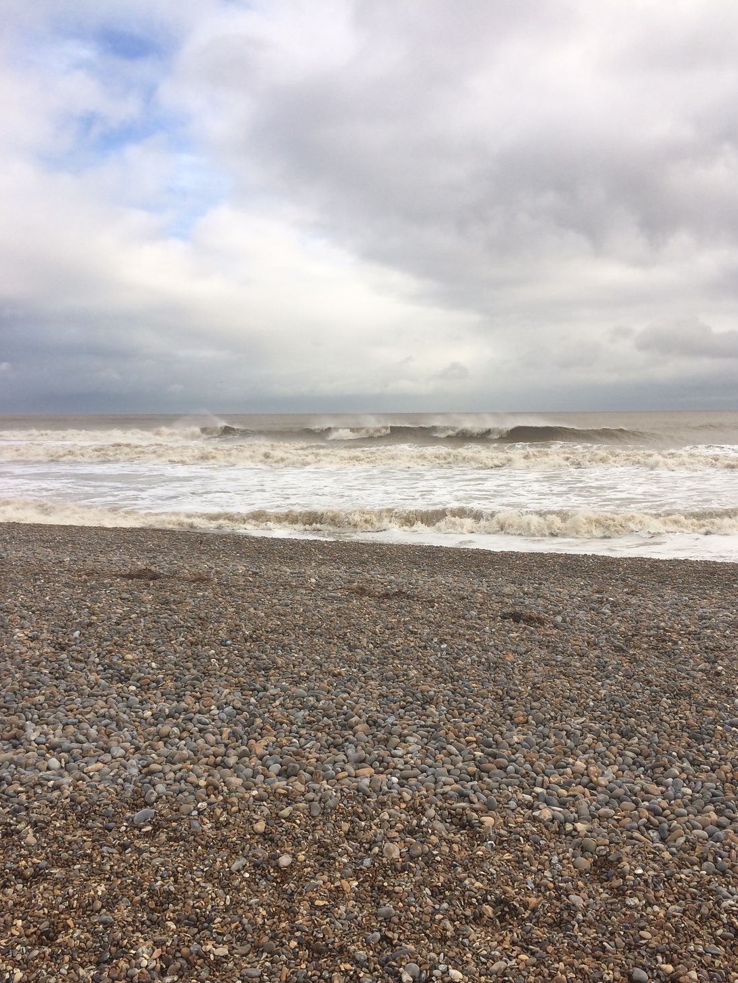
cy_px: 540
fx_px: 909
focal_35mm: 32
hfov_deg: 44.1
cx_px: 394
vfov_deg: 56.7
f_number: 2.2
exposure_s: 1/1580
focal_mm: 4.15
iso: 32
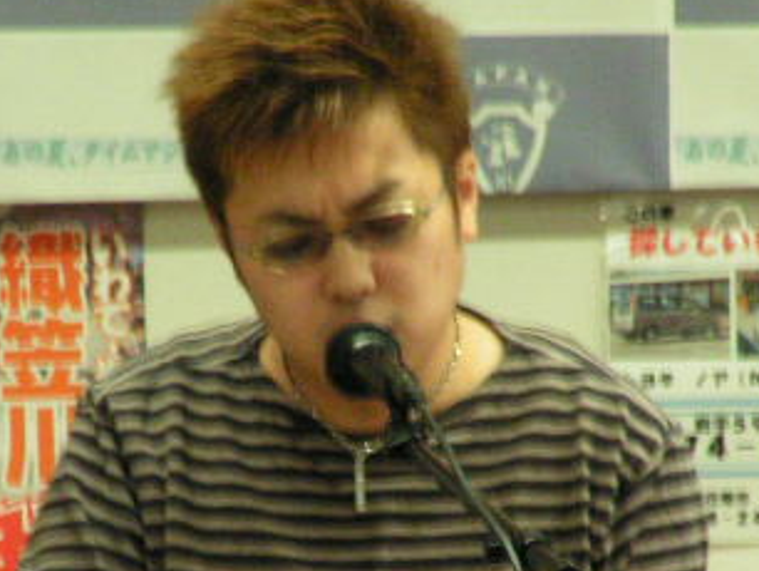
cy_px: 482
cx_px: 273
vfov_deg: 1.9
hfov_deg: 2.5
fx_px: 17423
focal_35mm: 794
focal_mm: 58
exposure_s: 1/10
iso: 400
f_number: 8
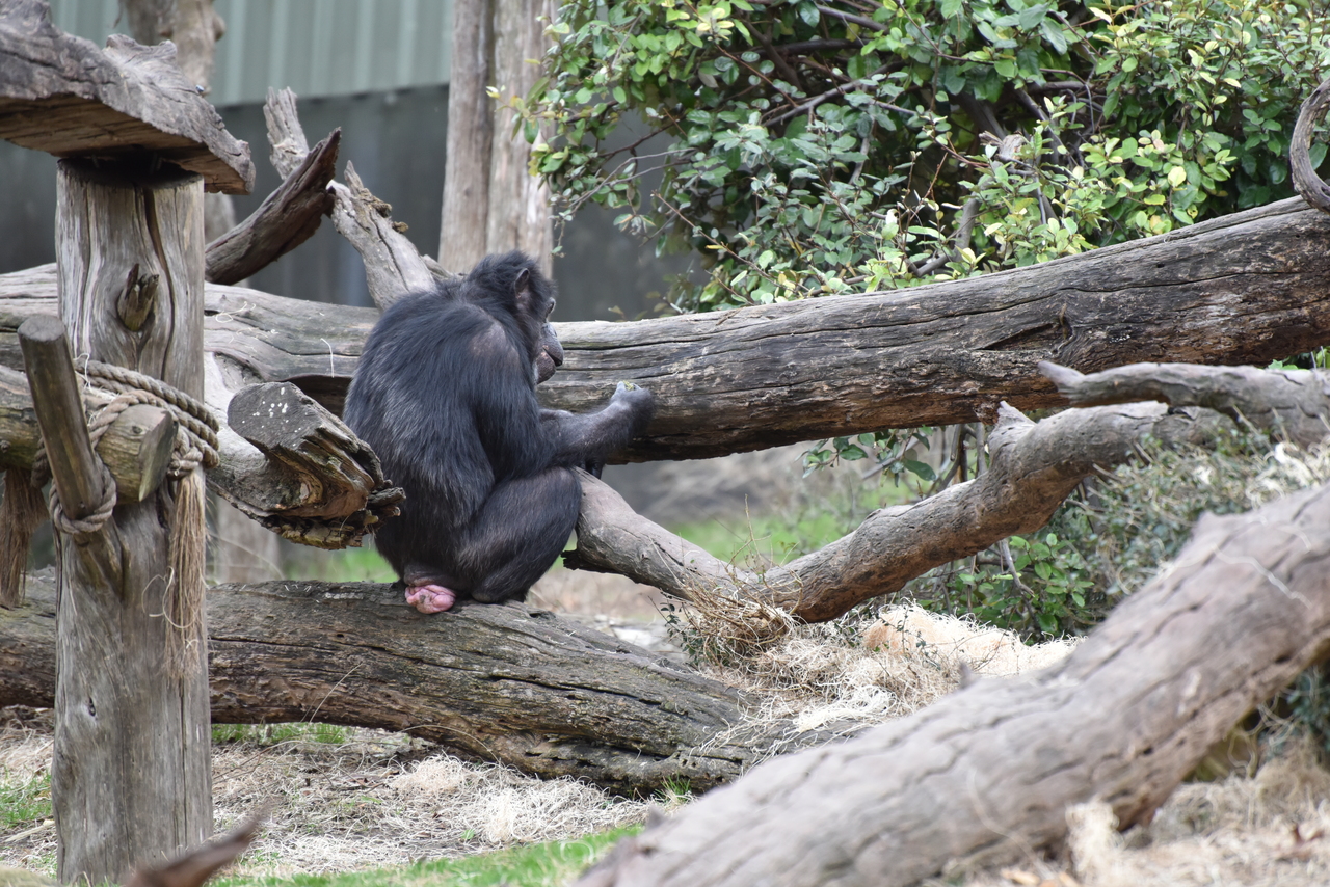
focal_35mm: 300
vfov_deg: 4.6
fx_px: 11085
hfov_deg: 6.9
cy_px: 444
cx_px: 665
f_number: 5.6
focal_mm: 300
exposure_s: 1/640
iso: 1800
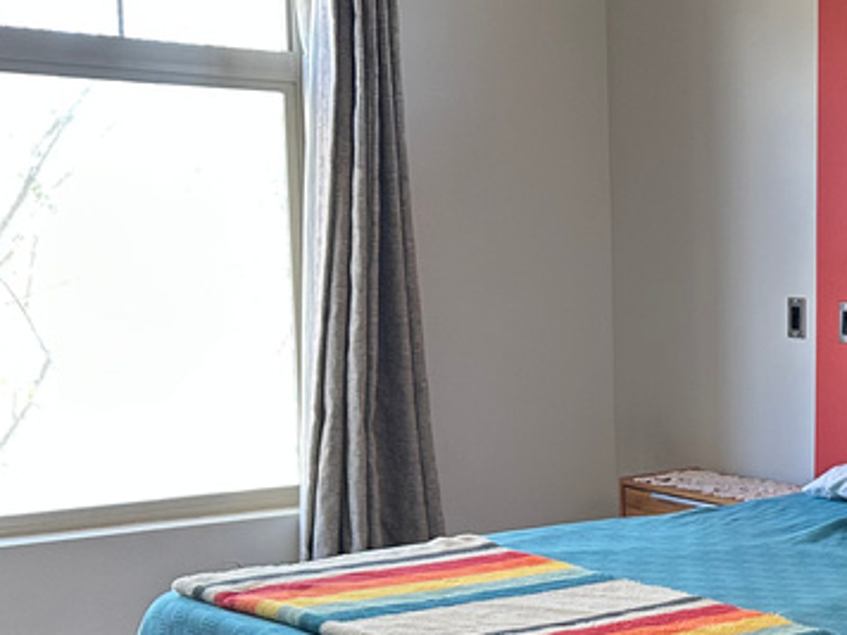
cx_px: 937
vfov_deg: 20.9
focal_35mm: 69
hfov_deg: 26.0
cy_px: 559
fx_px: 1688
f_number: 1.78
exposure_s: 1/60
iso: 160
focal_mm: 6.86
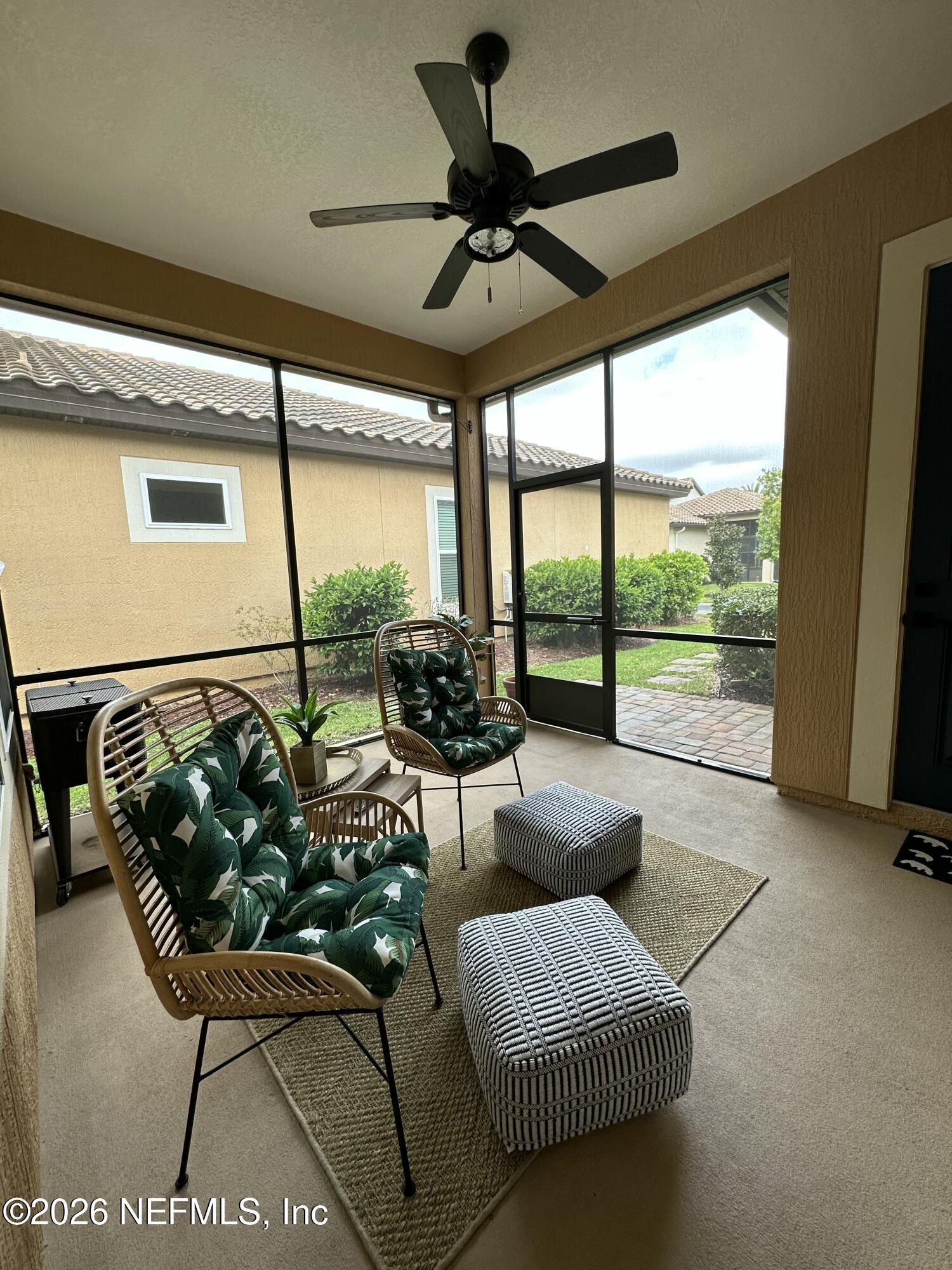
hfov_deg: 85.7
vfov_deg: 102.1
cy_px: 635
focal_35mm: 14
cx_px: 476
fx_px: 513
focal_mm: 2.22
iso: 40
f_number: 2.2
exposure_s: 1/99
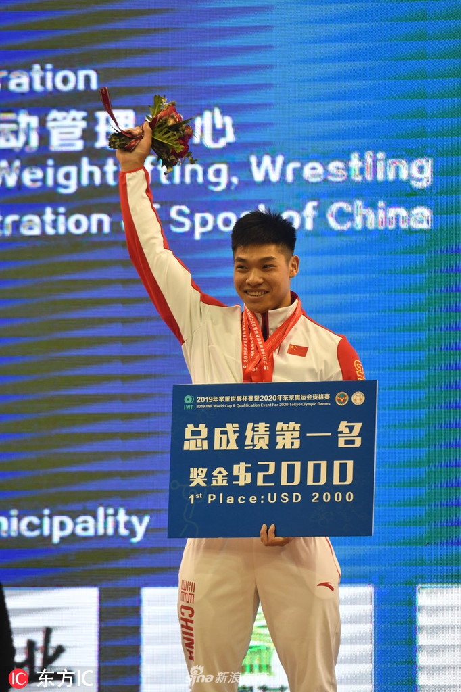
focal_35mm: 300
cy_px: 346
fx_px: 5766
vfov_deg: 6.9
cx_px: 230
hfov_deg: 4.6
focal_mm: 200
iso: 1000
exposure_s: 1/640
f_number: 3.5
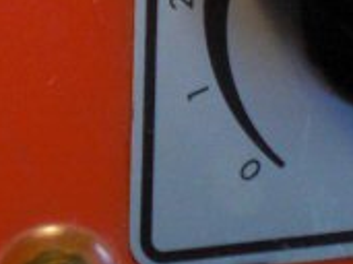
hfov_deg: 11.0
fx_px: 1814
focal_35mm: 178
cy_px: 4
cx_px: 27
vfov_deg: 8.3
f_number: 3.1
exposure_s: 1/100
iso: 200
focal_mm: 6.3
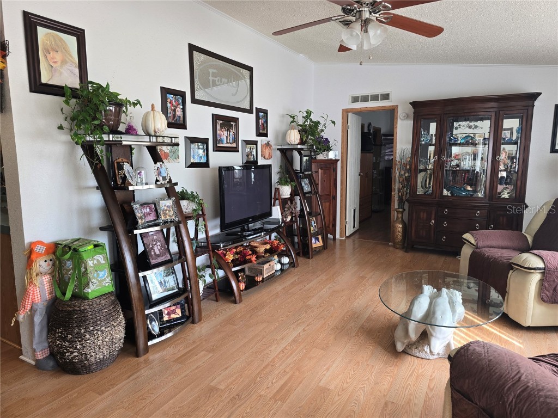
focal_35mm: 23
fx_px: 371
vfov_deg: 58.9
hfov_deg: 73.9
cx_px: 279
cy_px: 209
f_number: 1.7
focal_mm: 6.3
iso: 100
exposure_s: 1/52
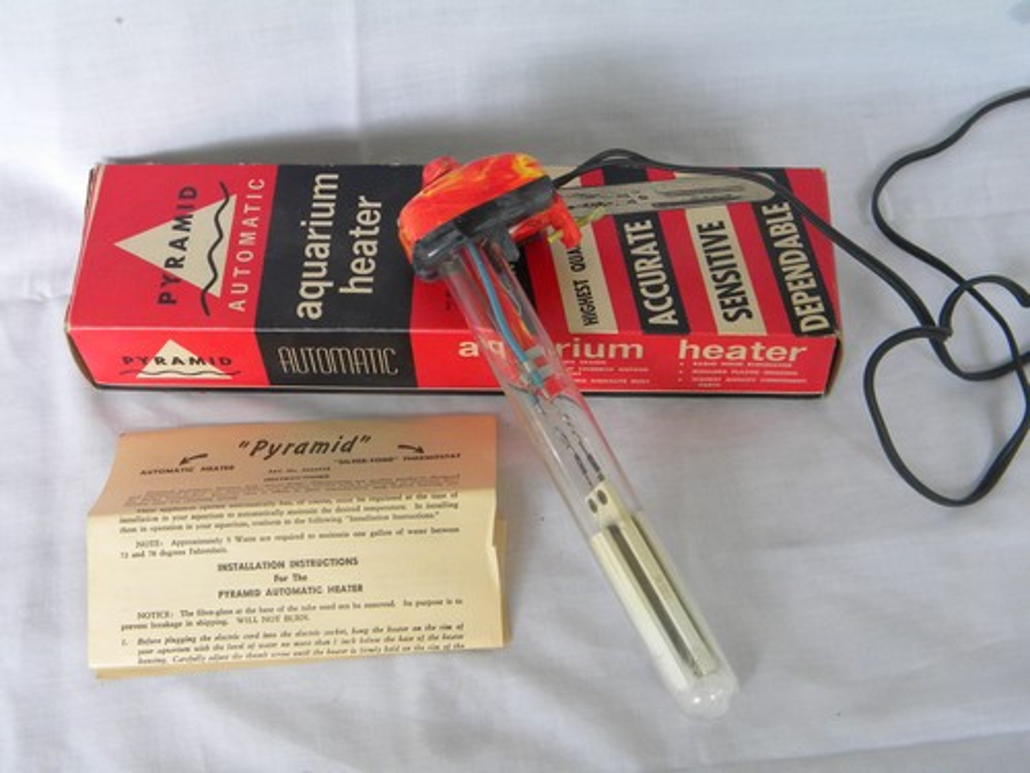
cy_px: 386
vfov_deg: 30.9
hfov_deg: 40.4
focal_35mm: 47
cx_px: 515
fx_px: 1398
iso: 248
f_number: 3.9
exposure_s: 1/60
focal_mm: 8.6
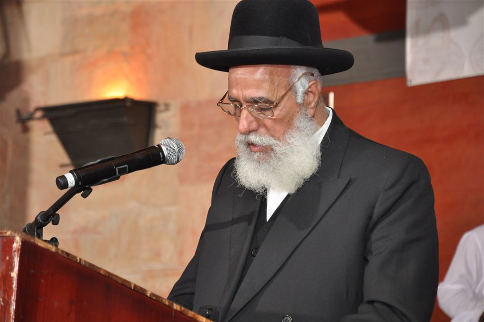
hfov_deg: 13.1
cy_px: 161
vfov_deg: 8.7
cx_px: 242
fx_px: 2115
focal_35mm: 158
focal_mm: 105
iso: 400
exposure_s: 1/60
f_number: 5.6
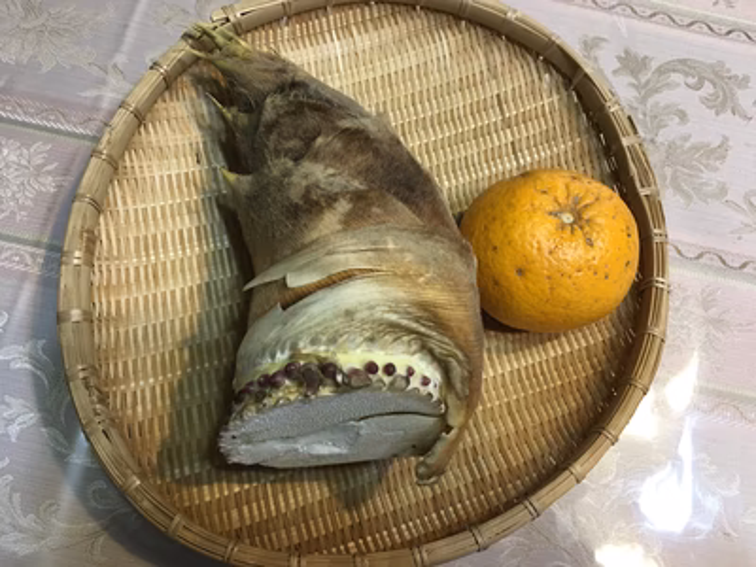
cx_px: 378
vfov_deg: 48.2
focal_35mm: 29
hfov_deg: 61.7
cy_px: 284
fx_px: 633
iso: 125
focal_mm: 4.15
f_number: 2.2
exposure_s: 1/30
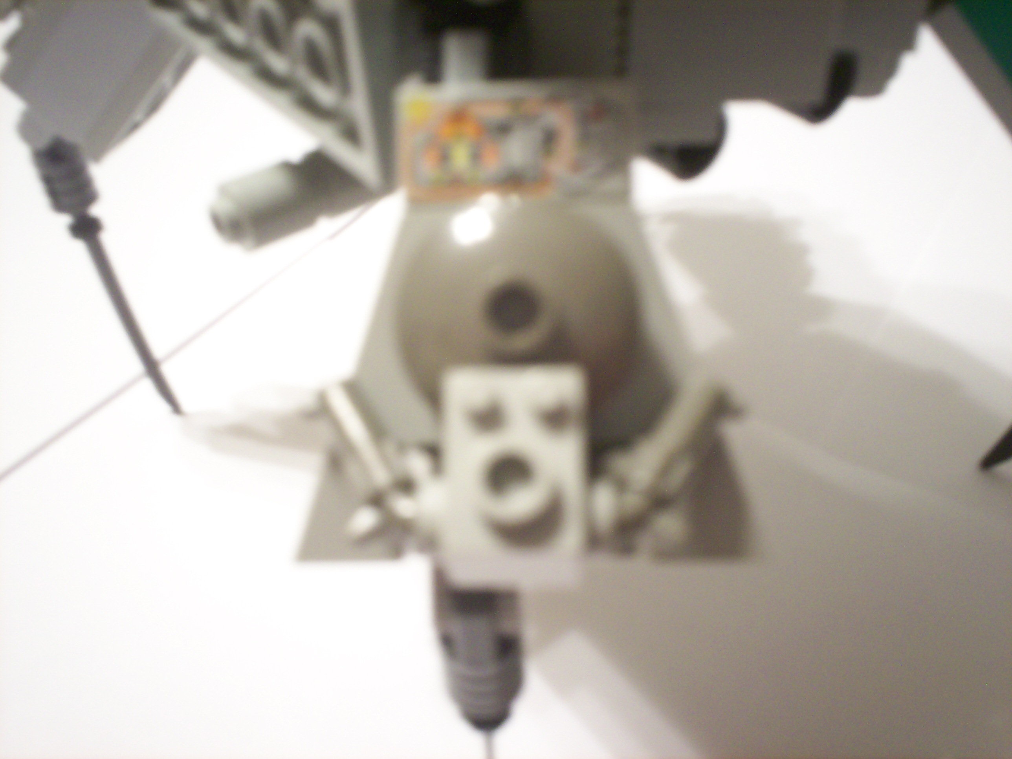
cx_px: 506
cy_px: 380
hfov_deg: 51.4
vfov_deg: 39.7
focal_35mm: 36
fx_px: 1052
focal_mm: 6
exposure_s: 1/2
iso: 200
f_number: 4.5
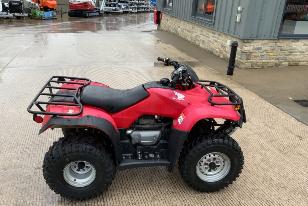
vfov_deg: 42.3
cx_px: 150
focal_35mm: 31
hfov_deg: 60.3
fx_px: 265
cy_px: 111
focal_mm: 3
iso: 32
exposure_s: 1/122
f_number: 1.8
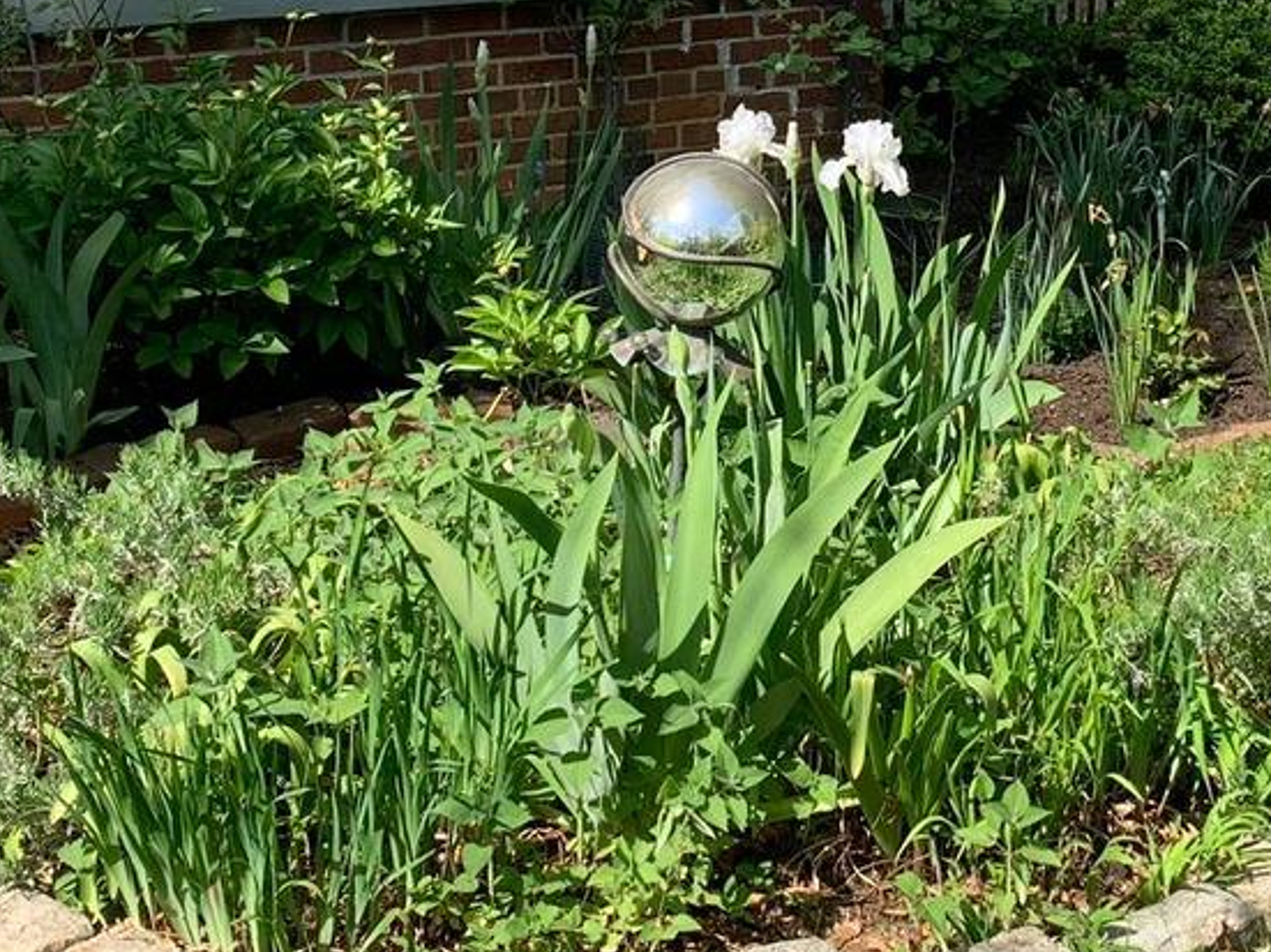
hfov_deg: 28.3
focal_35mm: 68
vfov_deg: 21.2
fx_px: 2496
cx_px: 900
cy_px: 101
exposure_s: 1/796
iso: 25
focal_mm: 4.25
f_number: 1.8
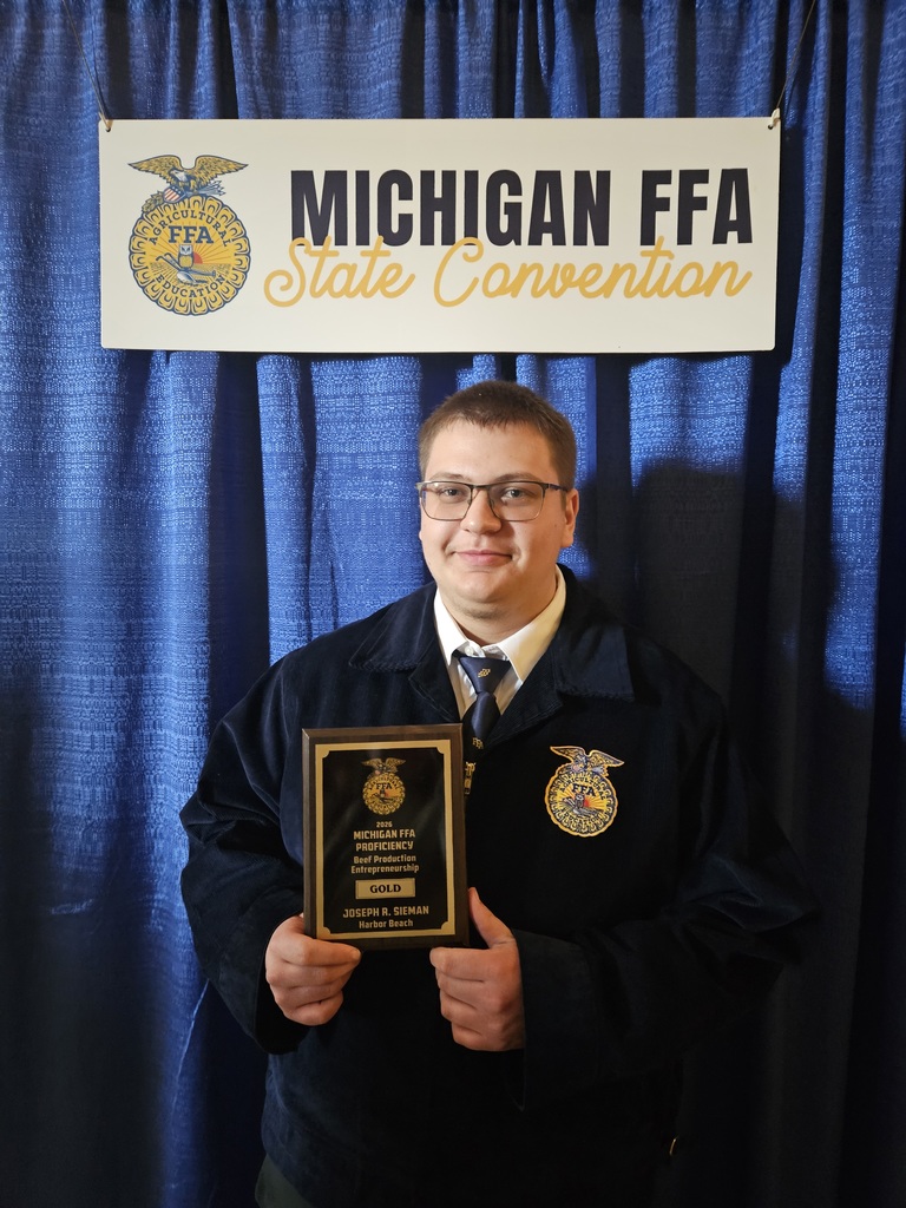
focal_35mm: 23
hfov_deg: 58.9
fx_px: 803
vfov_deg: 73.9
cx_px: 453
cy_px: 604
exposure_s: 1/24
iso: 1250
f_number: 1.8
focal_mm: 5.4
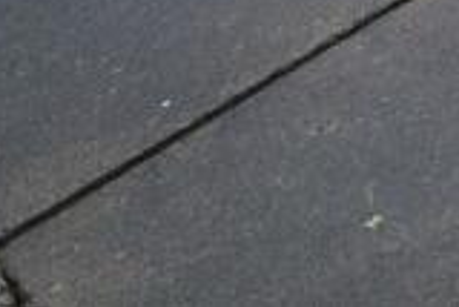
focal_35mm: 96
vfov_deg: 9.9
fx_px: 1225
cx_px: 1153
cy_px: -670
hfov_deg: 13.7
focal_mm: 10
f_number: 5
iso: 400
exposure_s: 1/100
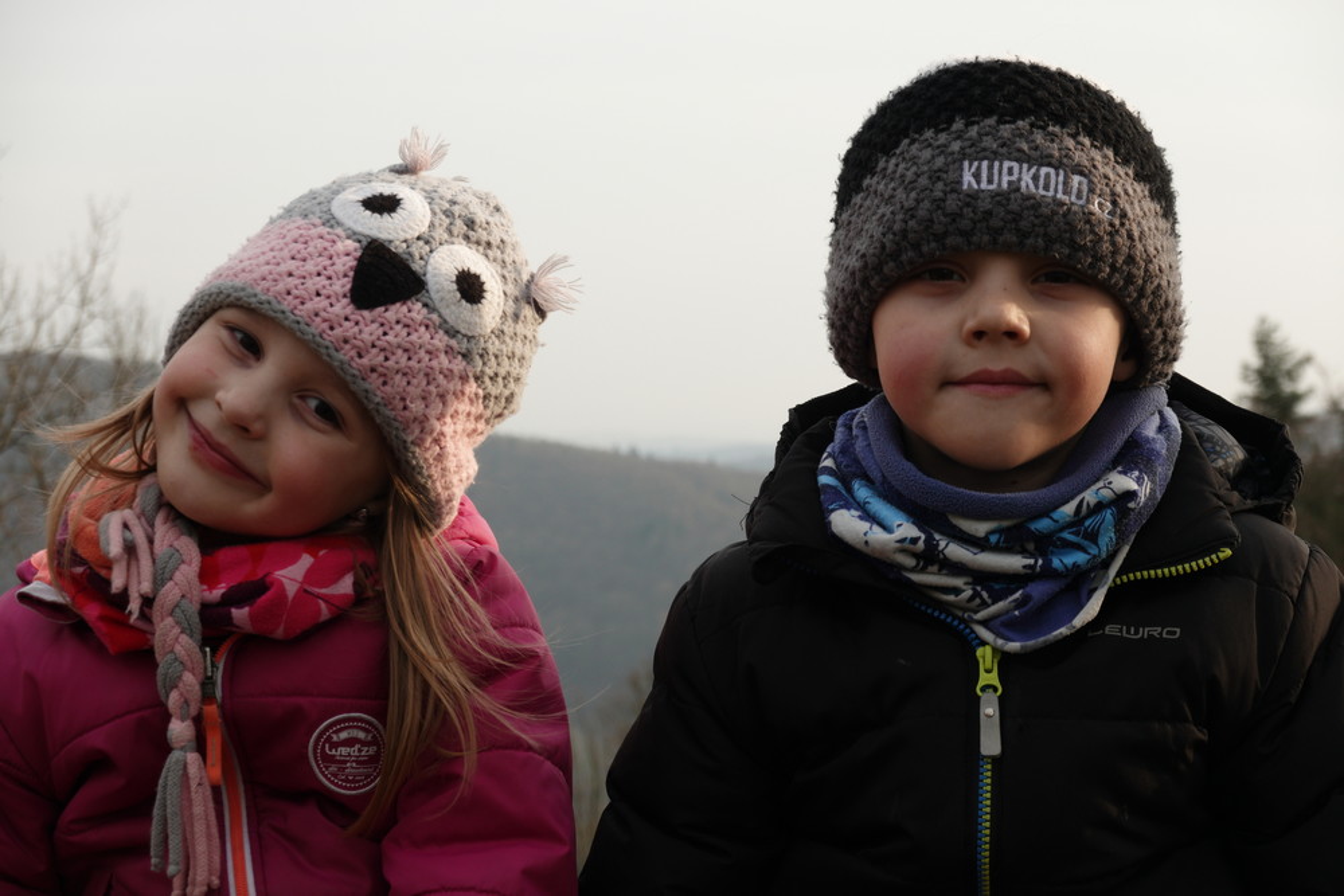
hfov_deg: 25.7
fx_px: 2950
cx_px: 672
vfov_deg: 17.3
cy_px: 448
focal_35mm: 79
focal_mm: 29.1
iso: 125
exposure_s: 1/200
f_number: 4.5
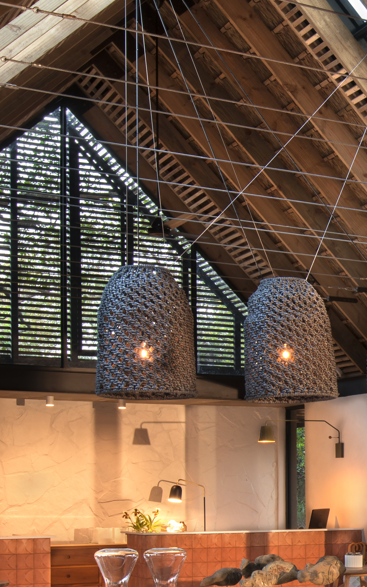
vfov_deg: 26.2
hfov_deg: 14.7
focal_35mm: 77
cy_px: 490
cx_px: 674
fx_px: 1232
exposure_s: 1
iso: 200
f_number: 9.5
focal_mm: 22
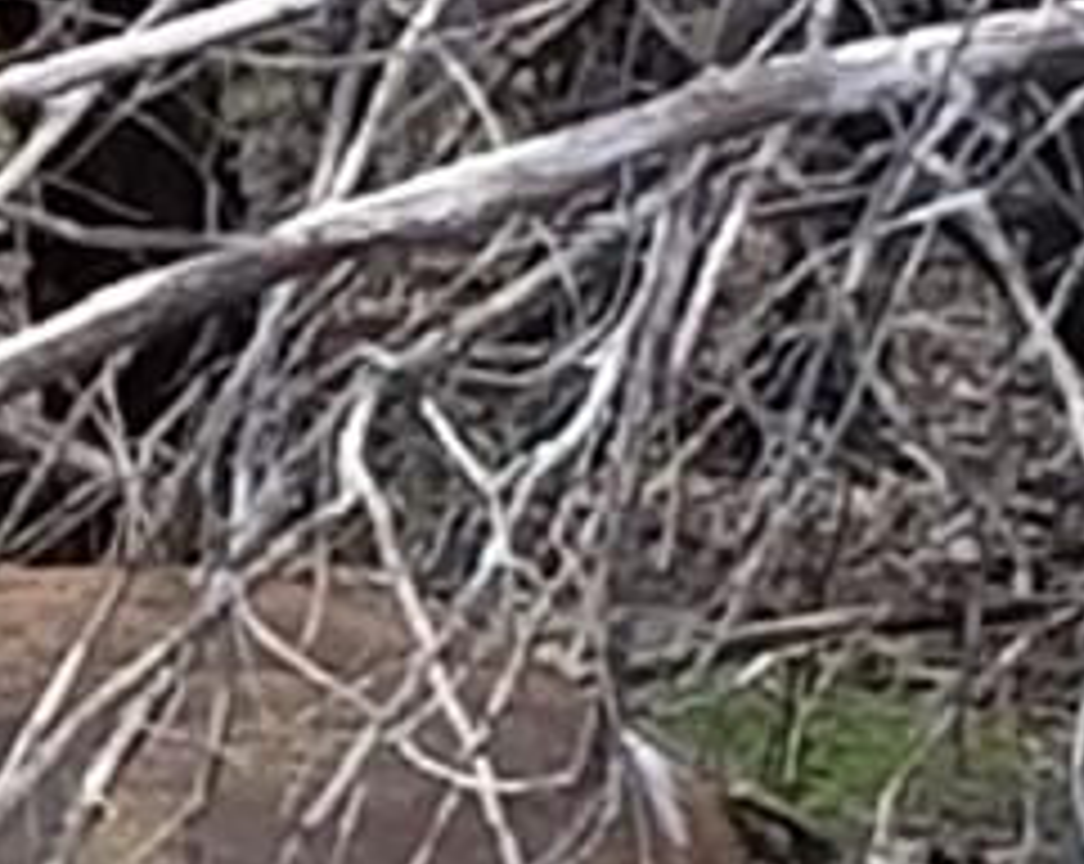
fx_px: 3459
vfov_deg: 14.0
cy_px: 837
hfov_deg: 15.5
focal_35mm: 108
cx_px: -819
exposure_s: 1/196
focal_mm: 4.2
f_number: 1.7
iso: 50
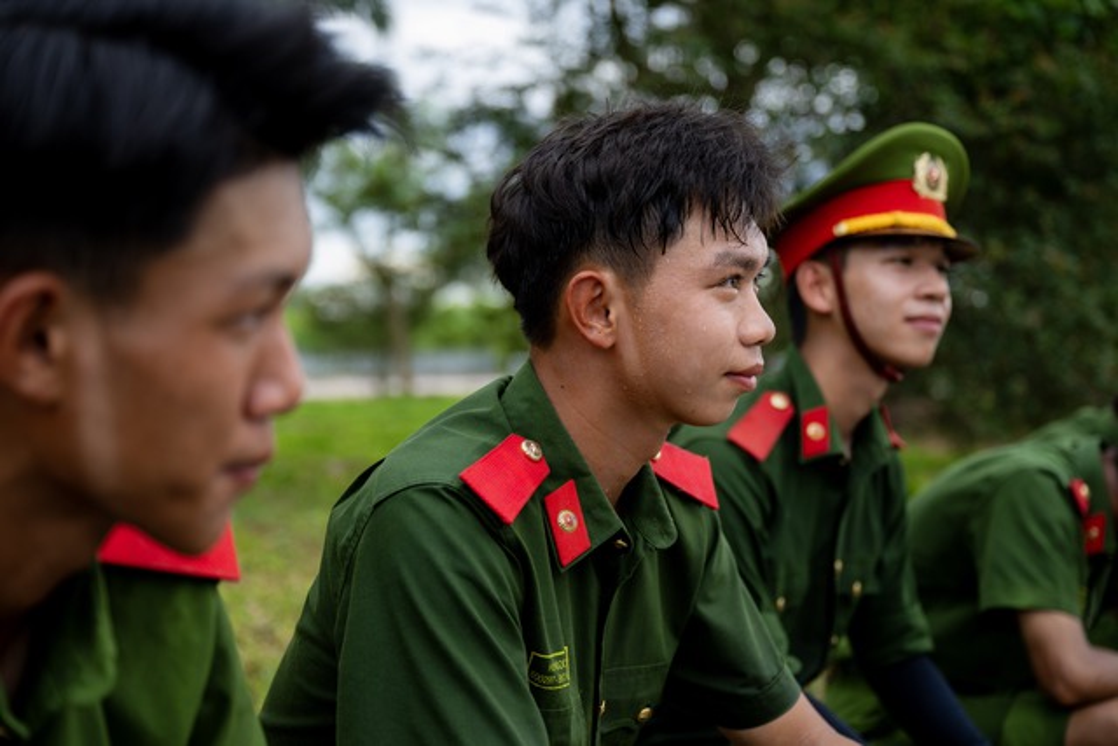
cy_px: 373
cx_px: 559
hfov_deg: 36.9
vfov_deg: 25.1
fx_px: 1677
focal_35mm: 54
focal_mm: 54
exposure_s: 1/640
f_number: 3.2
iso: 200
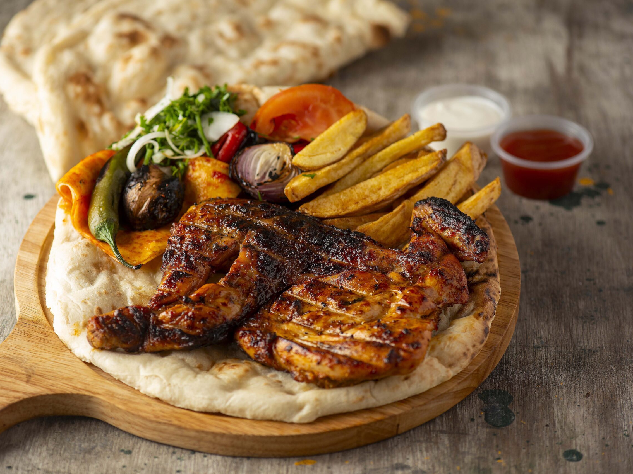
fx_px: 2085
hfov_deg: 17.3
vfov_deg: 13.0
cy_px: 238
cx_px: 280
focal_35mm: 114
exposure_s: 1/125
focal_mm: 105
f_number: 9
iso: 80
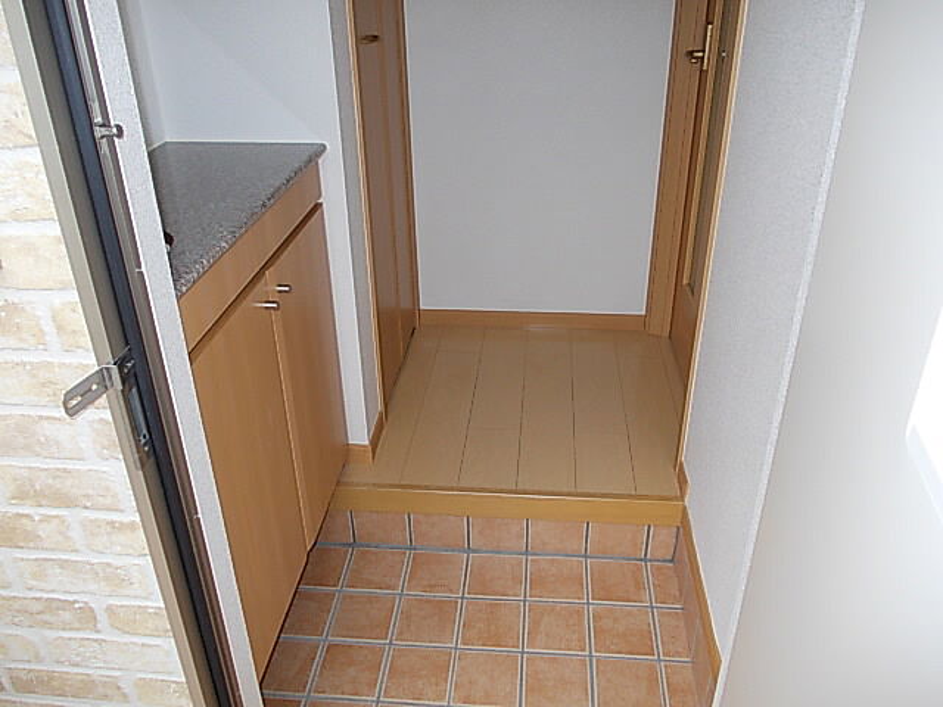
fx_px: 763
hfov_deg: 63.4
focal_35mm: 28
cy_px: 354
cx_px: 472
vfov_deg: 49.7
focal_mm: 4
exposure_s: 1/320
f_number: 2.7
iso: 80
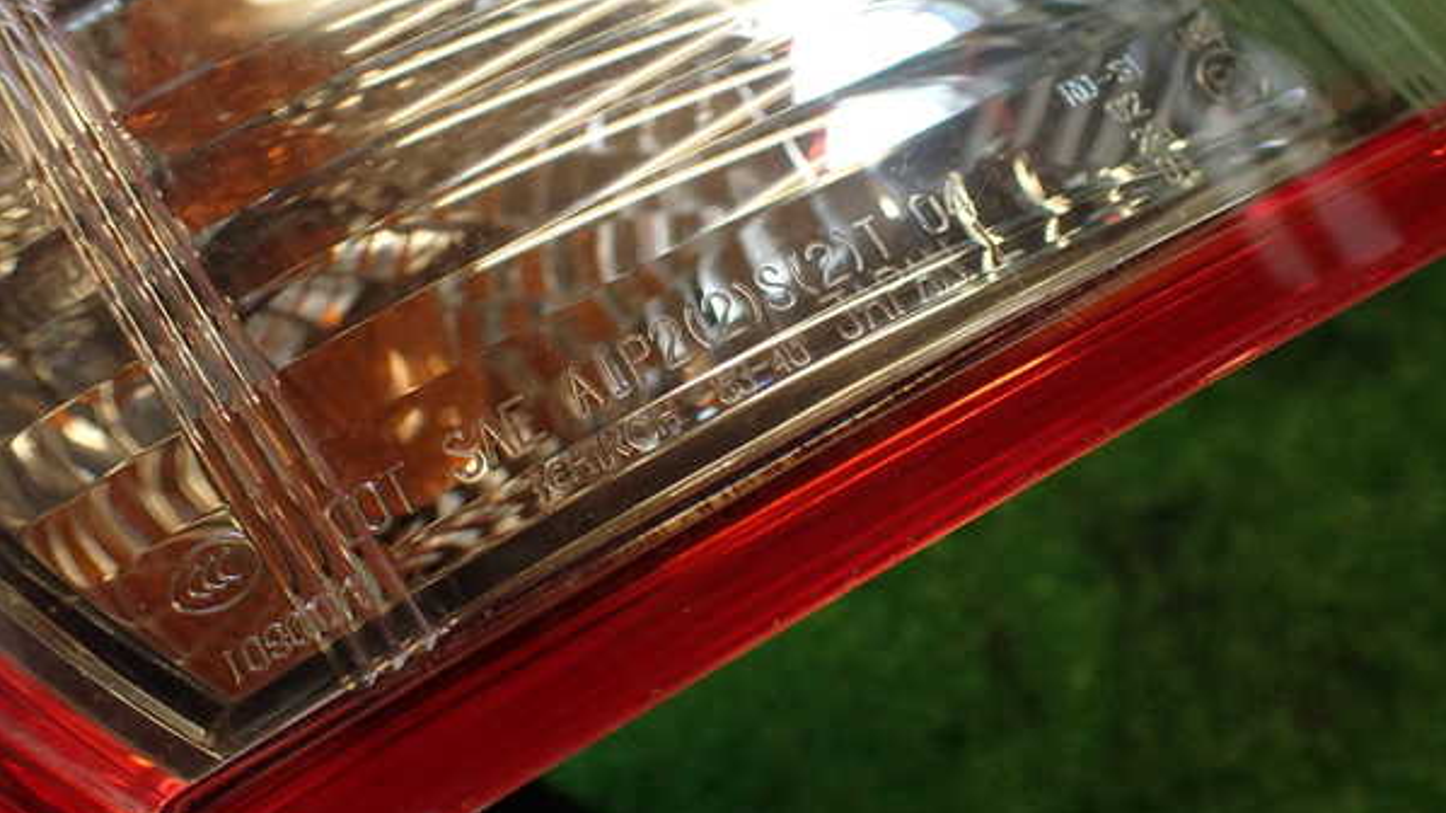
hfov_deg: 56.6
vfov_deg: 33.7
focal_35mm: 35
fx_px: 1342
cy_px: 382
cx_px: 723
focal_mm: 5.79
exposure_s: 1/50
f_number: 2.4
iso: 200
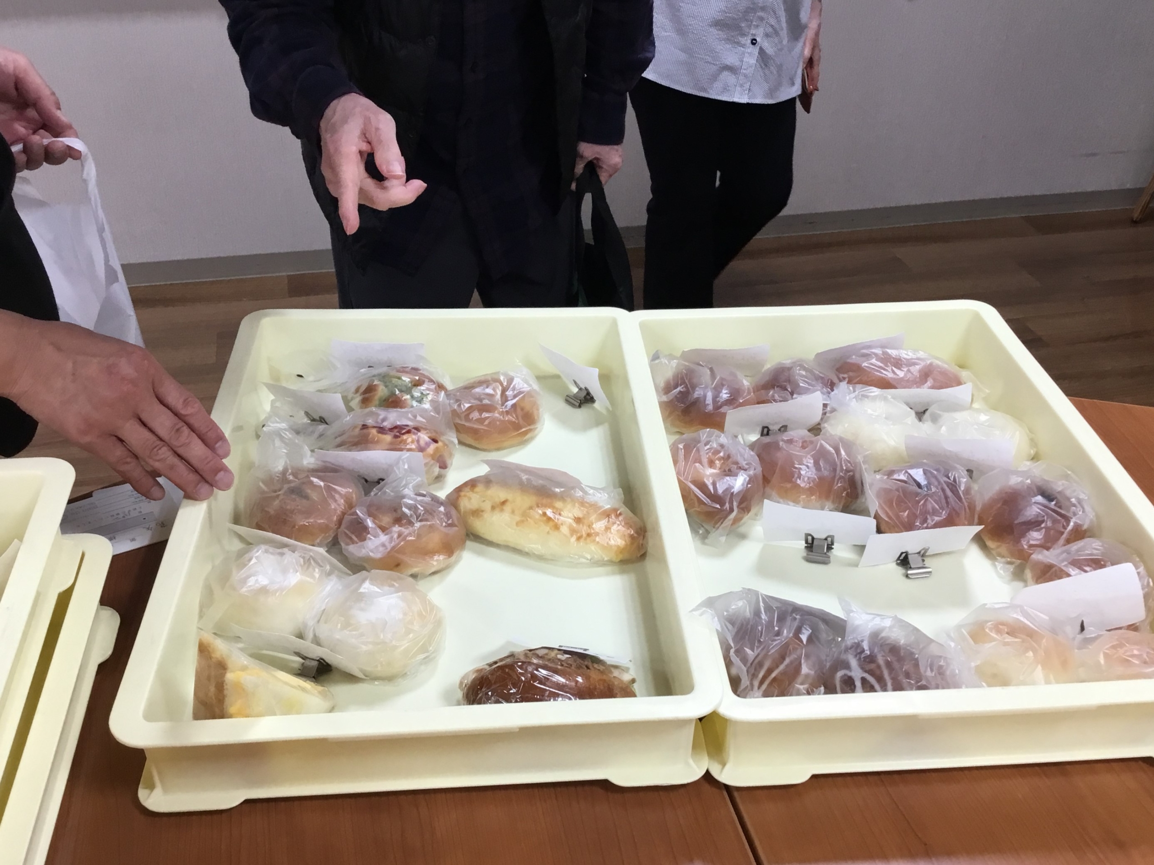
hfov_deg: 58.4
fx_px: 1033
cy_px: 432
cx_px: 577
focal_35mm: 31
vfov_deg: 45.4
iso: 32
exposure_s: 1/40
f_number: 2.4
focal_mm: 3.3
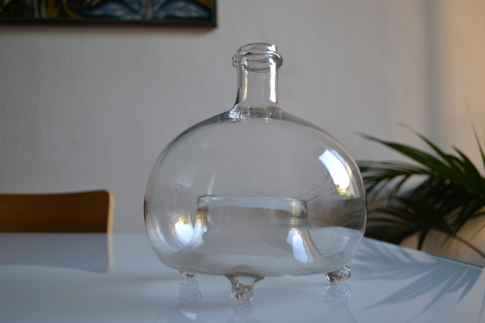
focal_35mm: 36
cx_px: 242
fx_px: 485
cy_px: 162
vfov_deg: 36.9
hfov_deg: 53.1
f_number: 4
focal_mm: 24
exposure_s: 1/60
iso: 400
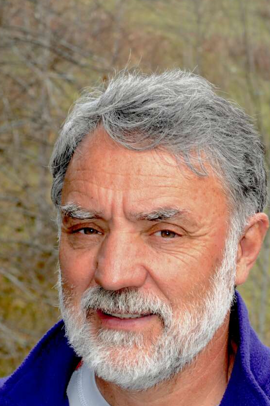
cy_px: 243
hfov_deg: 7.3
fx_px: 2121
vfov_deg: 10.9
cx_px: 161
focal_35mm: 188
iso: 1000
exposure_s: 1/60
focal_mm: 102
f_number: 22
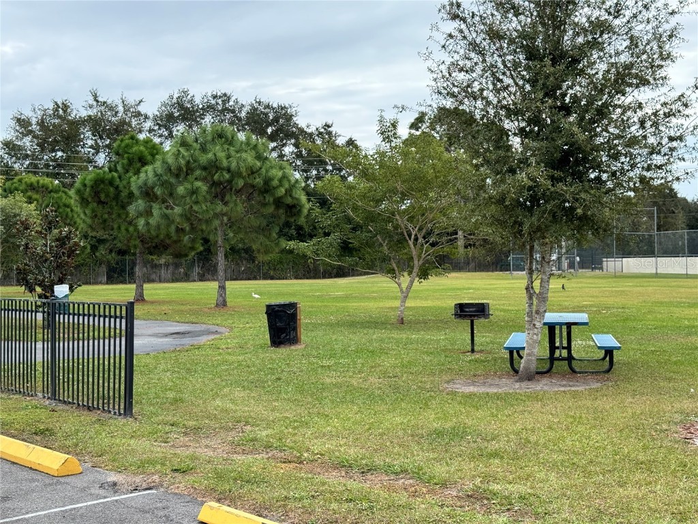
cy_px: 262
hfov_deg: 39.7
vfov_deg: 30.3
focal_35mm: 48
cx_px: 349
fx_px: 968
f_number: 1.78
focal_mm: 6.76
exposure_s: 1/1172
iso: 64
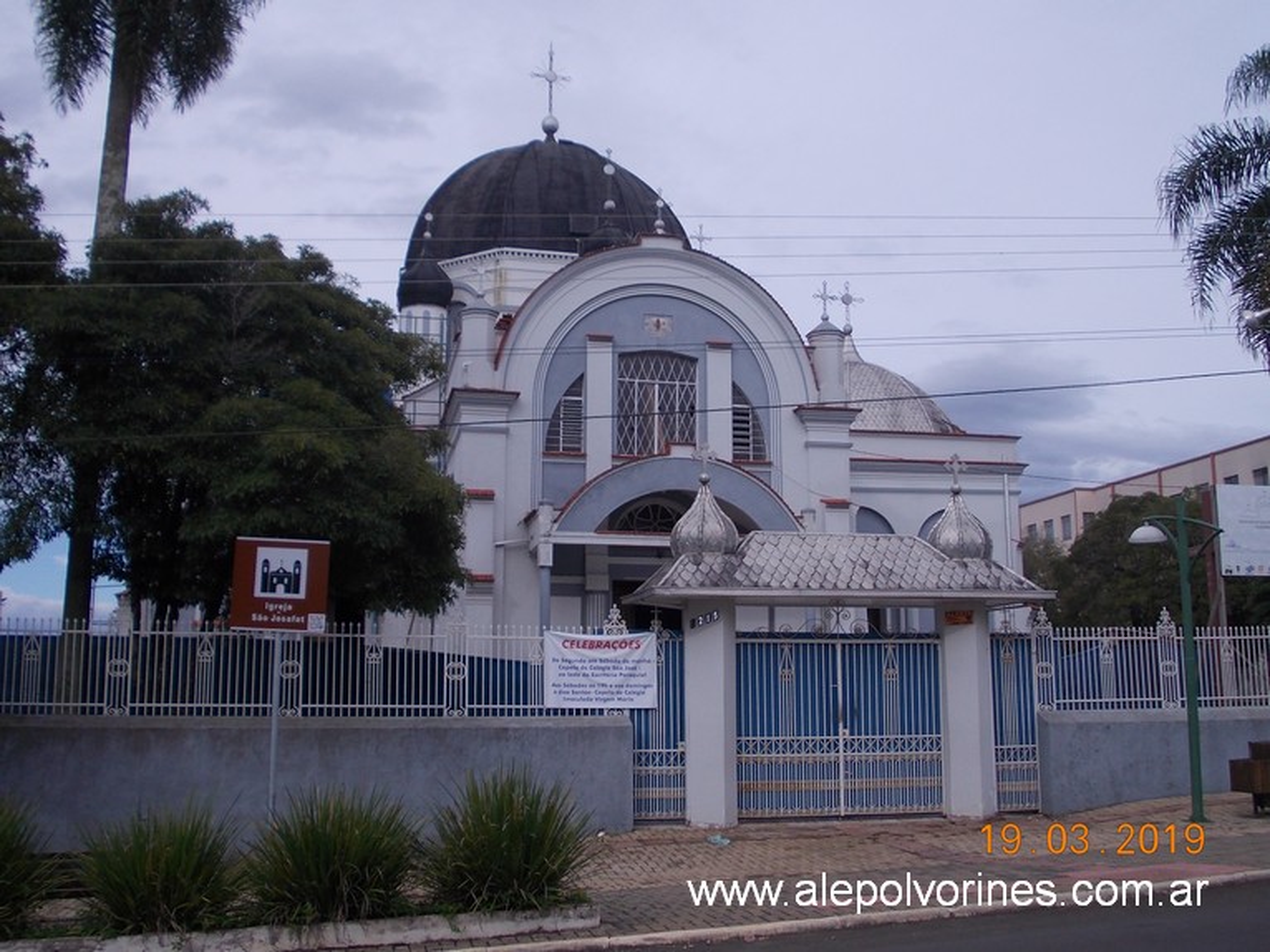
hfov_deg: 49.0
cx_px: 635
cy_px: 476
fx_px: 1394
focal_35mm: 38
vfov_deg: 37.7
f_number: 6.2
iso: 80
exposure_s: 1/250
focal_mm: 5.3
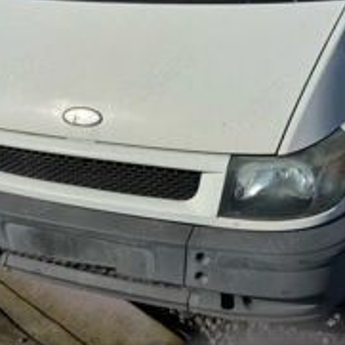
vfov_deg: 32.0
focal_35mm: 47
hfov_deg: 36.1
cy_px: -32
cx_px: 173
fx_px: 530
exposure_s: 1/15152
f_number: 1.78
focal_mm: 6.76
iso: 64
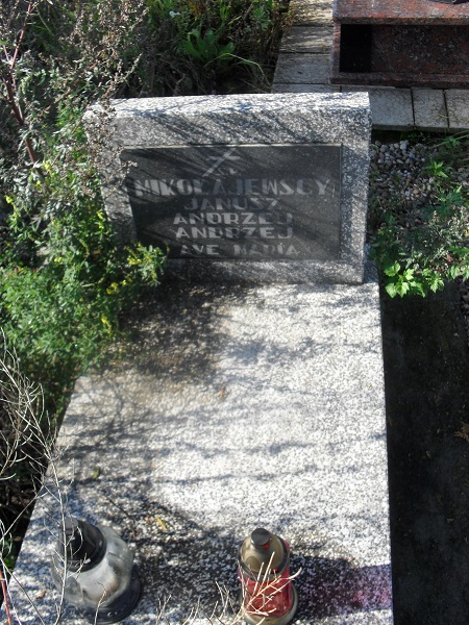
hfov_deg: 40.7
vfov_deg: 52.6
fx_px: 632
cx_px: 234
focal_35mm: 35
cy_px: 312
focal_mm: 6.3
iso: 100
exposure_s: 1/500
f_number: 3.2
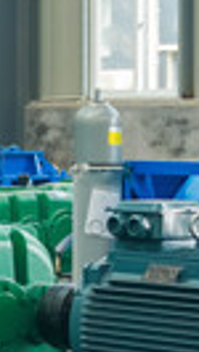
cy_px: 254
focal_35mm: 213
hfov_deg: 5.5
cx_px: -337
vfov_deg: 10.1
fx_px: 1994
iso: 200
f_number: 5
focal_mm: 30
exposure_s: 1/80
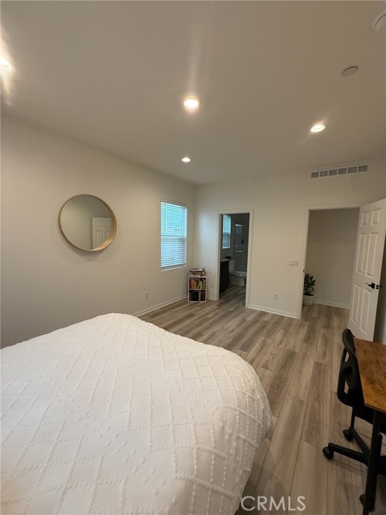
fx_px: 208
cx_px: 193
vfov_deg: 102.1
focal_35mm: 14
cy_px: 258
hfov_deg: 85.7
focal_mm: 2.22
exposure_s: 1/120
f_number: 2.2
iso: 200
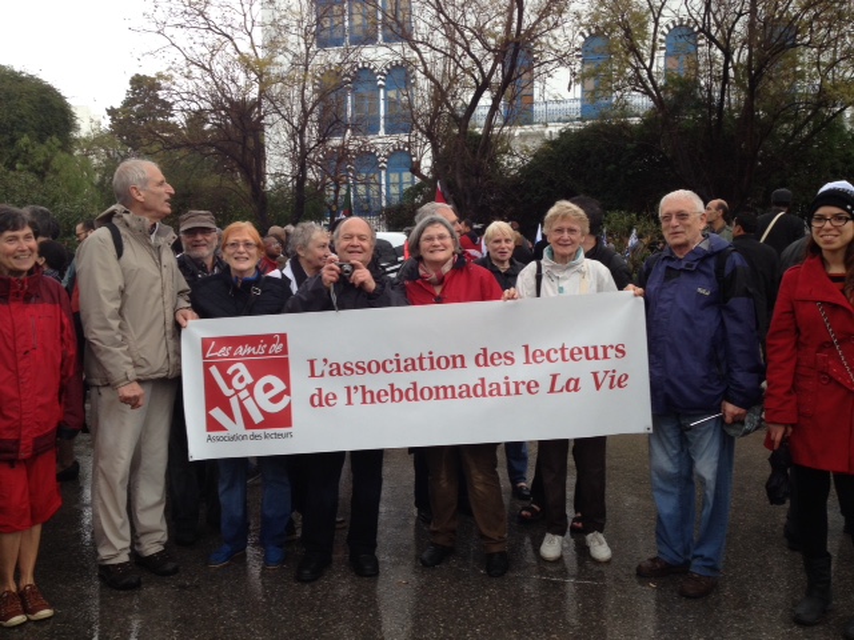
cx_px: 427
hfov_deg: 52.6
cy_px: 320
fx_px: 863
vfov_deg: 40.7
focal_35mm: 35
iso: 50
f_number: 2.4
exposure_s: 1/120
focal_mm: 4.28
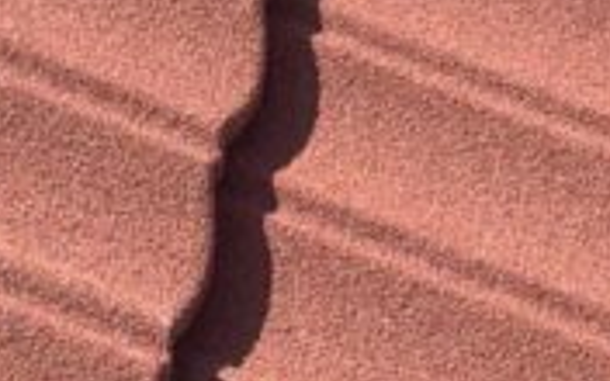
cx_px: 10
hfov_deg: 12.9
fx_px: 2660
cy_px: -502
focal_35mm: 160
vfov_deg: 7.7
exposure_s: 1/842
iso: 25
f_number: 1.8
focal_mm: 4.25
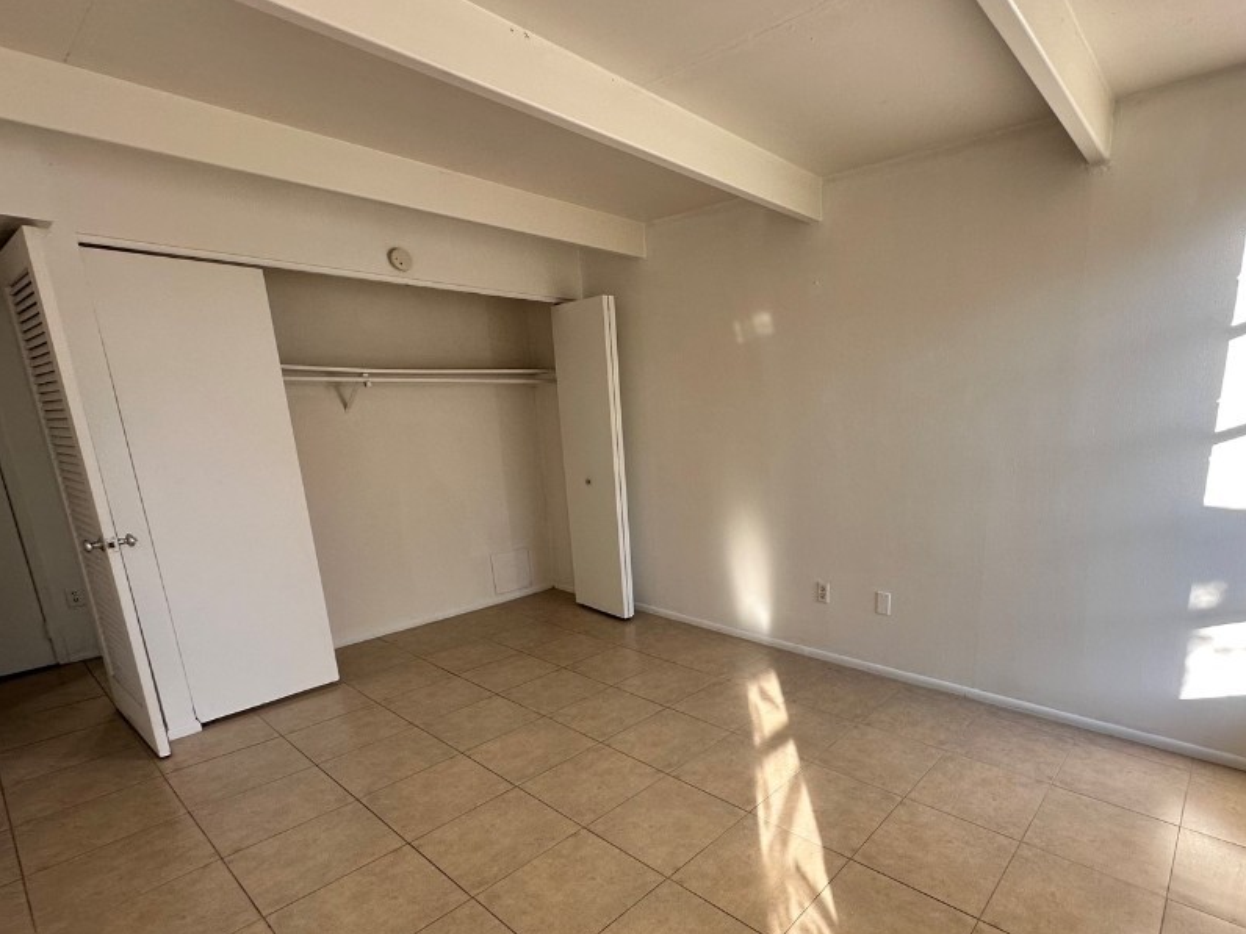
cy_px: 563
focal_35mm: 18
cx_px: 748
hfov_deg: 86.6
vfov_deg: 70.8
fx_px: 648
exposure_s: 1/99
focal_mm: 2.22
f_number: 2.2
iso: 80
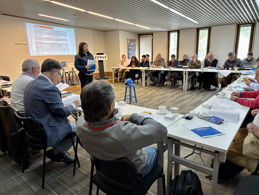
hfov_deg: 71.6
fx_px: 180
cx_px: 130
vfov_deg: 56.8
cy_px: 98
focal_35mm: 24
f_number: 1.78
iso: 160
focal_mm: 6.86
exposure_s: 1/60
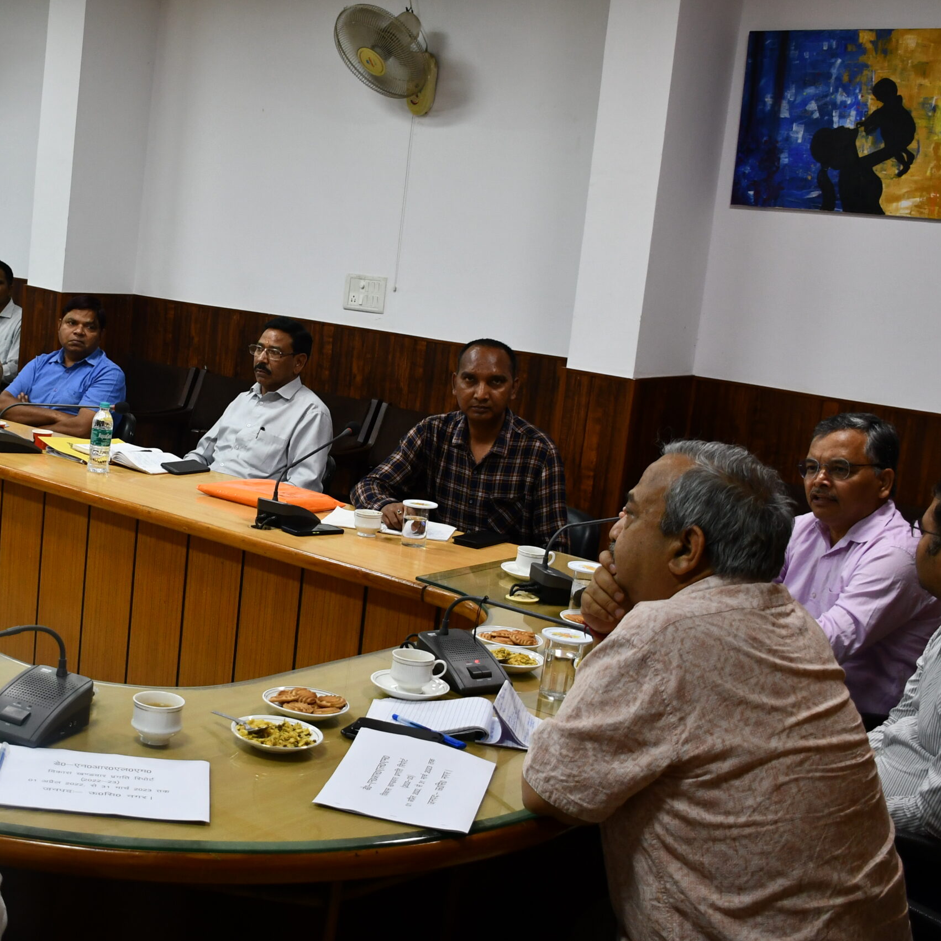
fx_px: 1415
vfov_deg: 36.8
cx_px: 274
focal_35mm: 46
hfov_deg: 36.2
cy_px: 470
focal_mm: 18
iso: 800
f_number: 3.5
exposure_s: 1/160
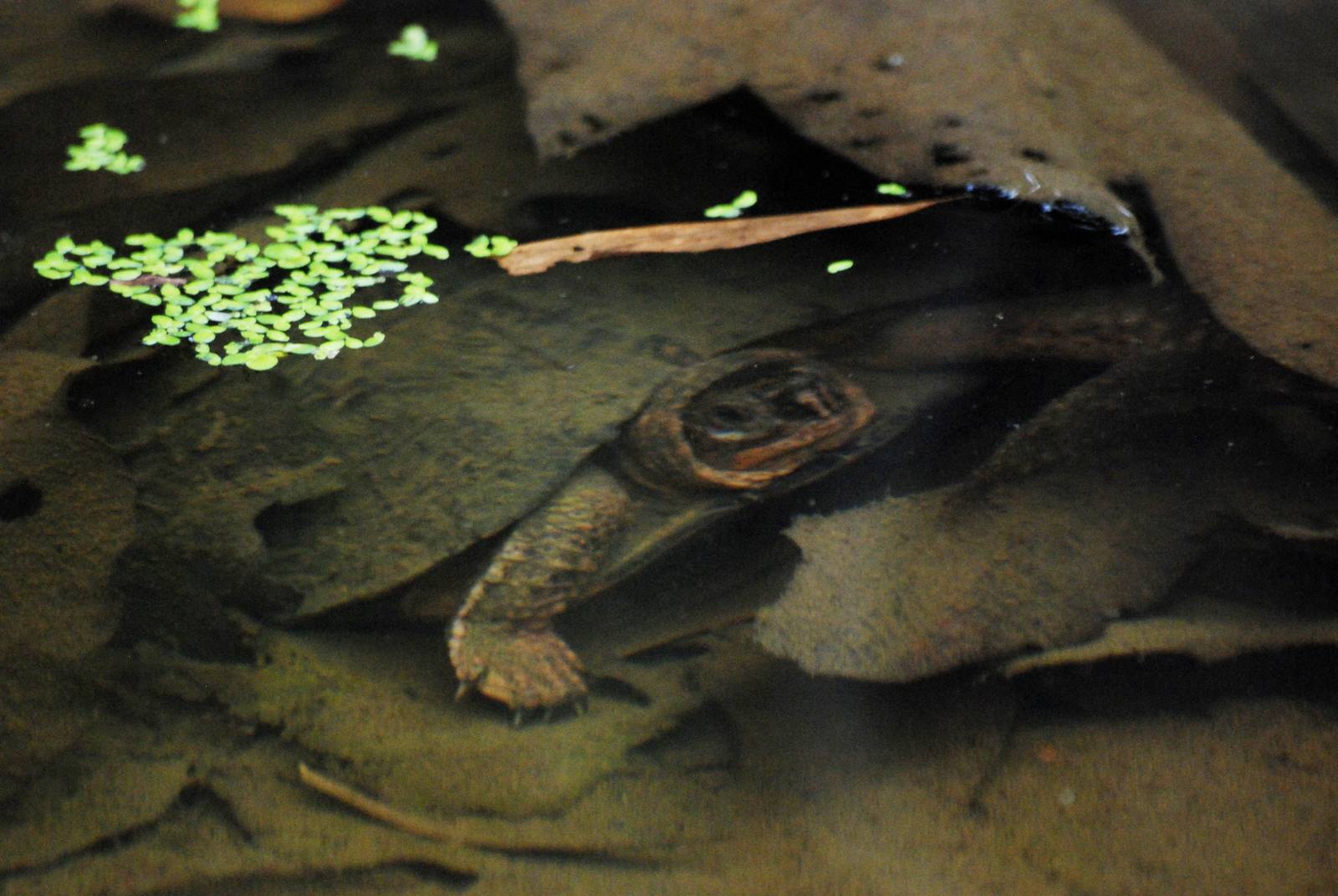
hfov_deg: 4.6
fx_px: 16745
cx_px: 669
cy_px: 448
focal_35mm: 450
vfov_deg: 3.1
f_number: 5.6
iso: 1600
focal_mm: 300
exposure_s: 1/160
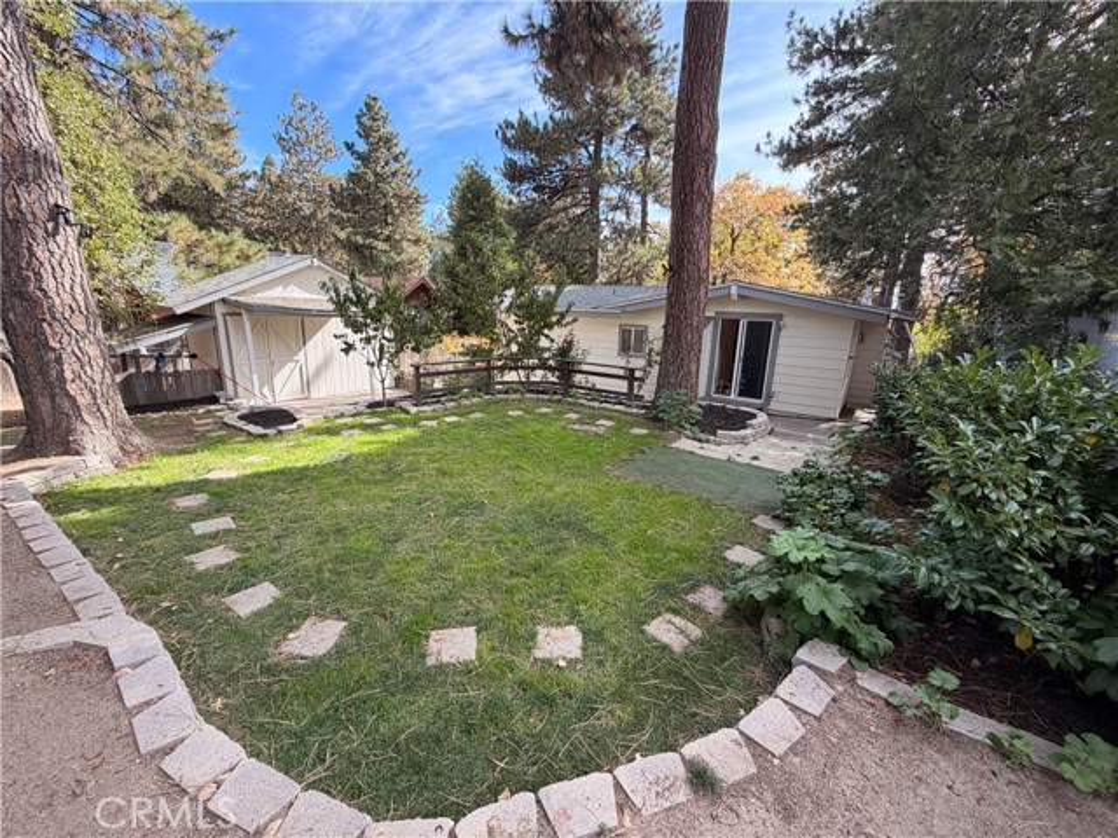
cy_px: 419
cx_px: 559
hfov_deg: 102.1
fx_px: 452
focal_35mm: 14
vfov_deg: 85.7
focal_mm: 2.22
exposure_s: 1/229
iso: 50
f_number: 2.2
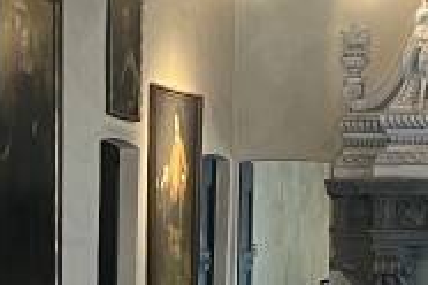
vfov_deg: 9.2
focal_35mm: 149
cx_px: 324
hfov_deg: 13.7
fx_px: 1771
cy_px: 145
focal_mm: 5.7
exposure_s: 1/50
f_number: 1.5
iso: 250
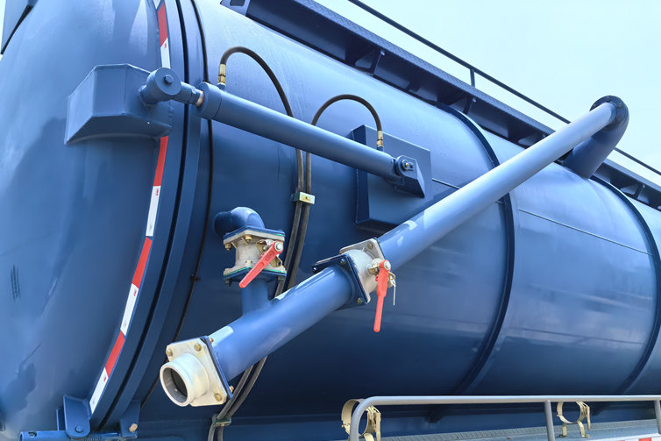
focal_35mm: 32
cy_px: 252
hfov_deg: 58.7
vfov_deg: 41.0
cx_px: 330
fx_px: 588
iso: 50
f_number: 1.4
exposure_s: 1/9615
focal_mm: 5.75
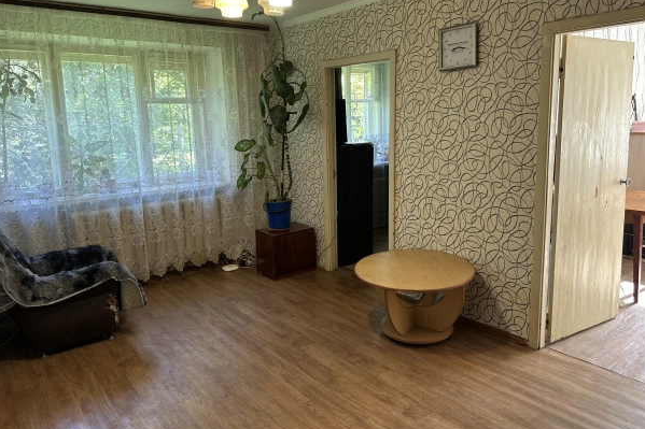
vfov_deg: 49.4
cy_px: 187
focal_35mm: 26
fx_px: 466
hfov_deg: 69.4
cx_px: 316
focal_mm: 6.86
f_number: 1.78
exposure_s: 1/50
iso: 125
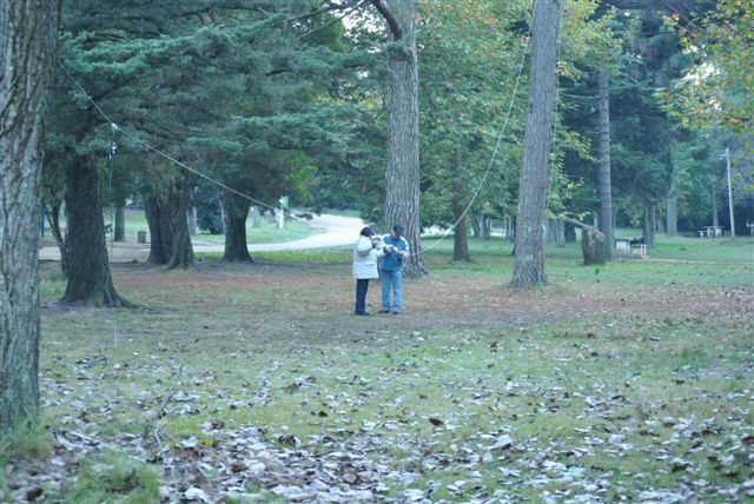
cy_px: 252
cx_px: 377
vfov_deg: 16.6
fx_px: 1729
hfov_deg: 24.6
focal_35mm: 82
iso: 100
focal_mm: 55
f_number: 4
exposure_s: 1/6
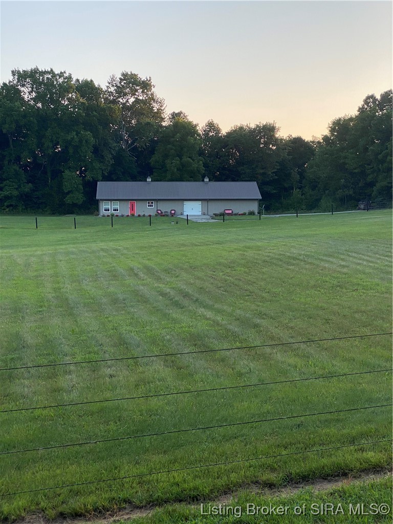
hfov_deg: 28.0
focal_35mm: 52
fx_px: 787
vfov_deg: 36.8
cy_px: 262
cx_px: 196
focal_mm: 6
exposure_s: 1/282
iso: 20
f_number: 2
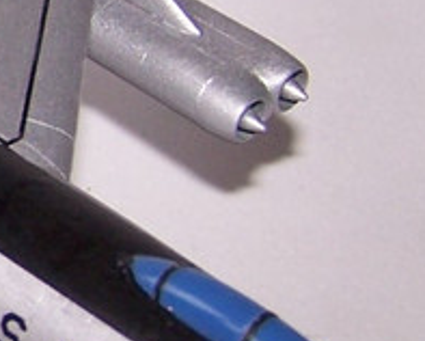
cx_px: -450
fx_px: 2531
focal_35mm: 201
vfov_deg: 7.7
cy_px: 60
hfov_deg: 9.0
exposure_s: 1/60
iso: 80
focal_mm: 6.3
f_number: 2.8
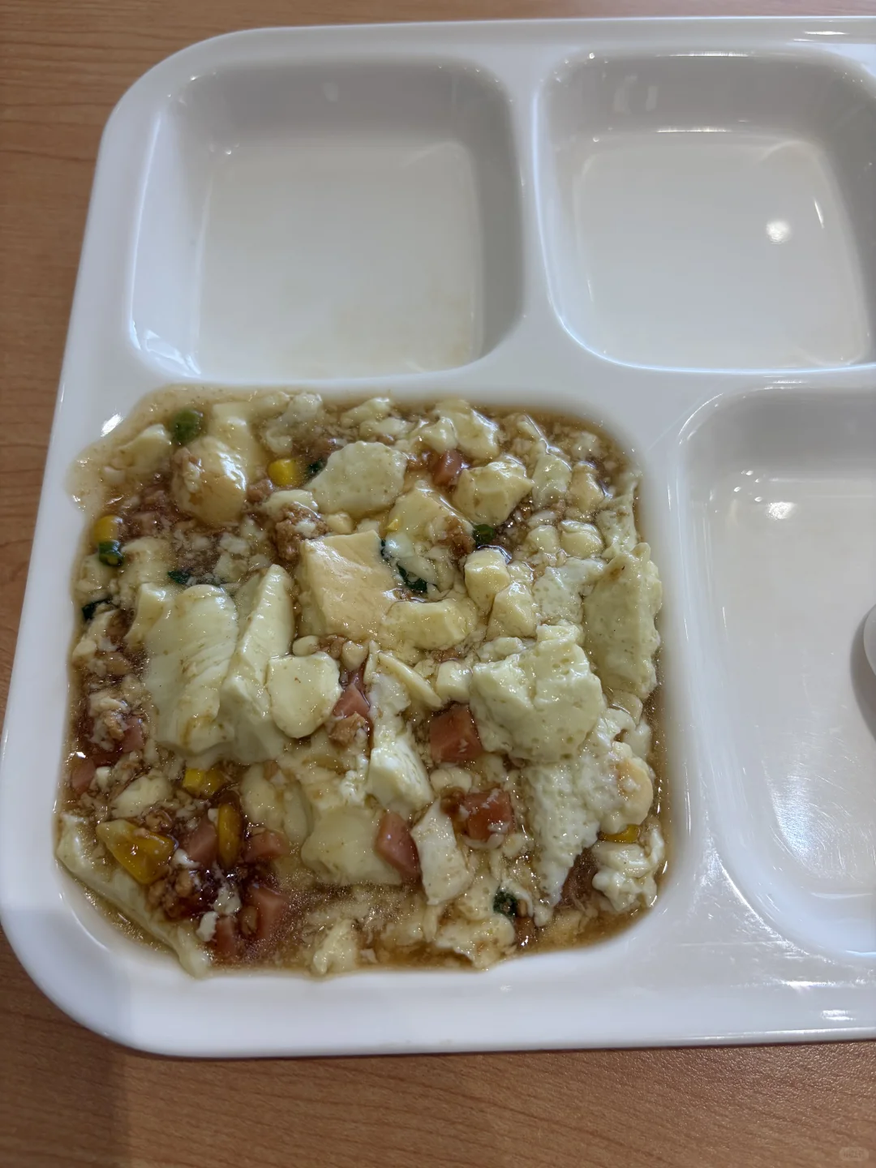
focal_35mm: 26
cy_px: 584
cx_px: 438
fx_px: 877
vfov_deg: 67.3
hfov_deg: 53.1
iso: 32
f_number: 1.6
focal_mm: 5.96
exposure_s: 1/100
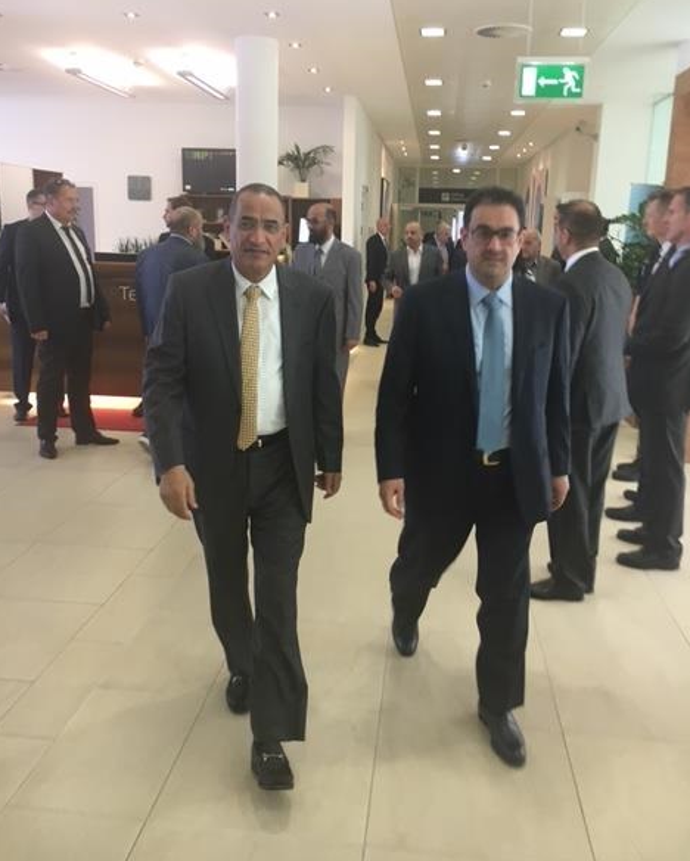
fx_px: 791
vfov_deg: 57.1
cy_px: 392
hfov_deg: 47.2
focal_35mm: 31
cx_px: 348
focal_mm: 4.15
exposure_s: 1/33
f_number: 2.2
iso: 100
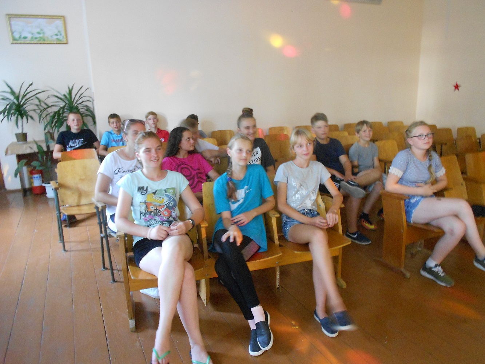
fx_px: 364
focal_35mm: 26
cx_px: 242
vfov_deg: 53.1
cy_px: 182
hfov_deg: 67.3
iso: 400
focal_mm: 4.6
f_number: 3.2
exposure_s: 1/3
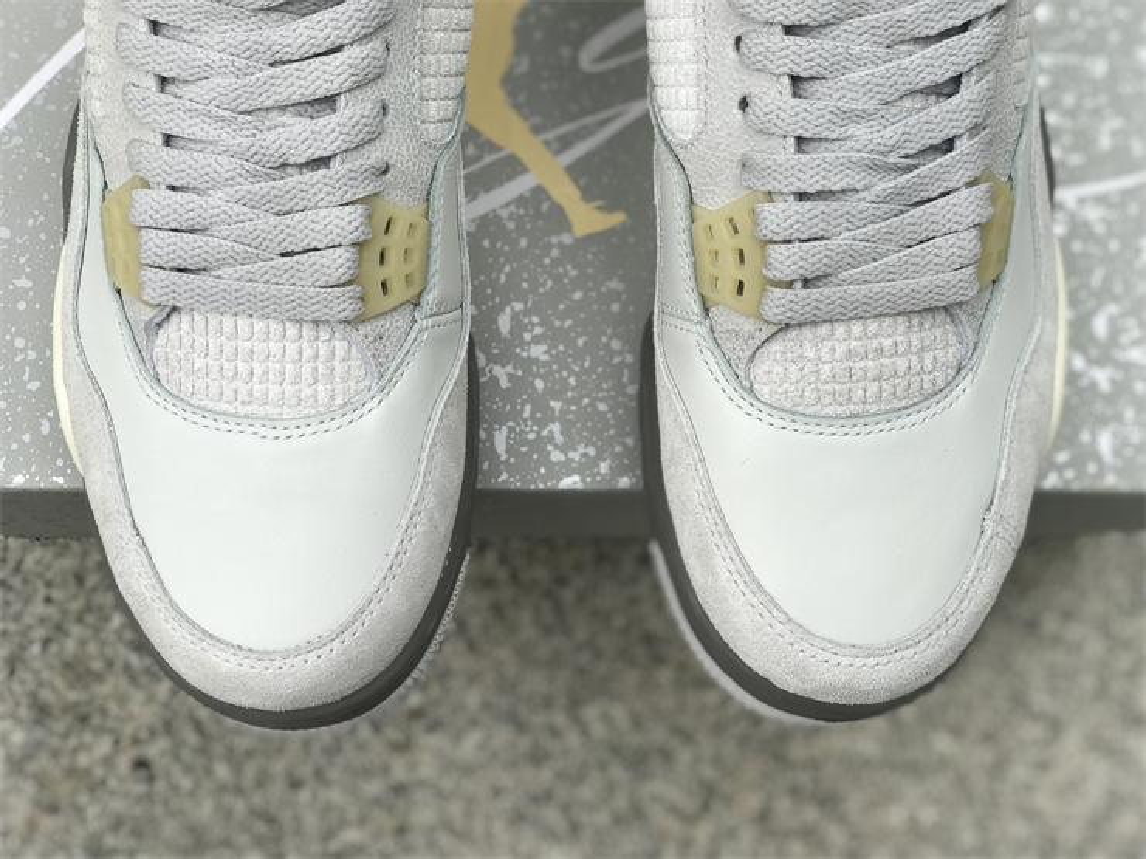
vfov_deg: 25.7
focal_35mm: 57
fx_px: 1887
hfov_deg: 33.8
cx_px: 573
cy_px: 430
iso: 20
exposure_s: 1/220
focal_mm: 6.6
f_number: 2.8
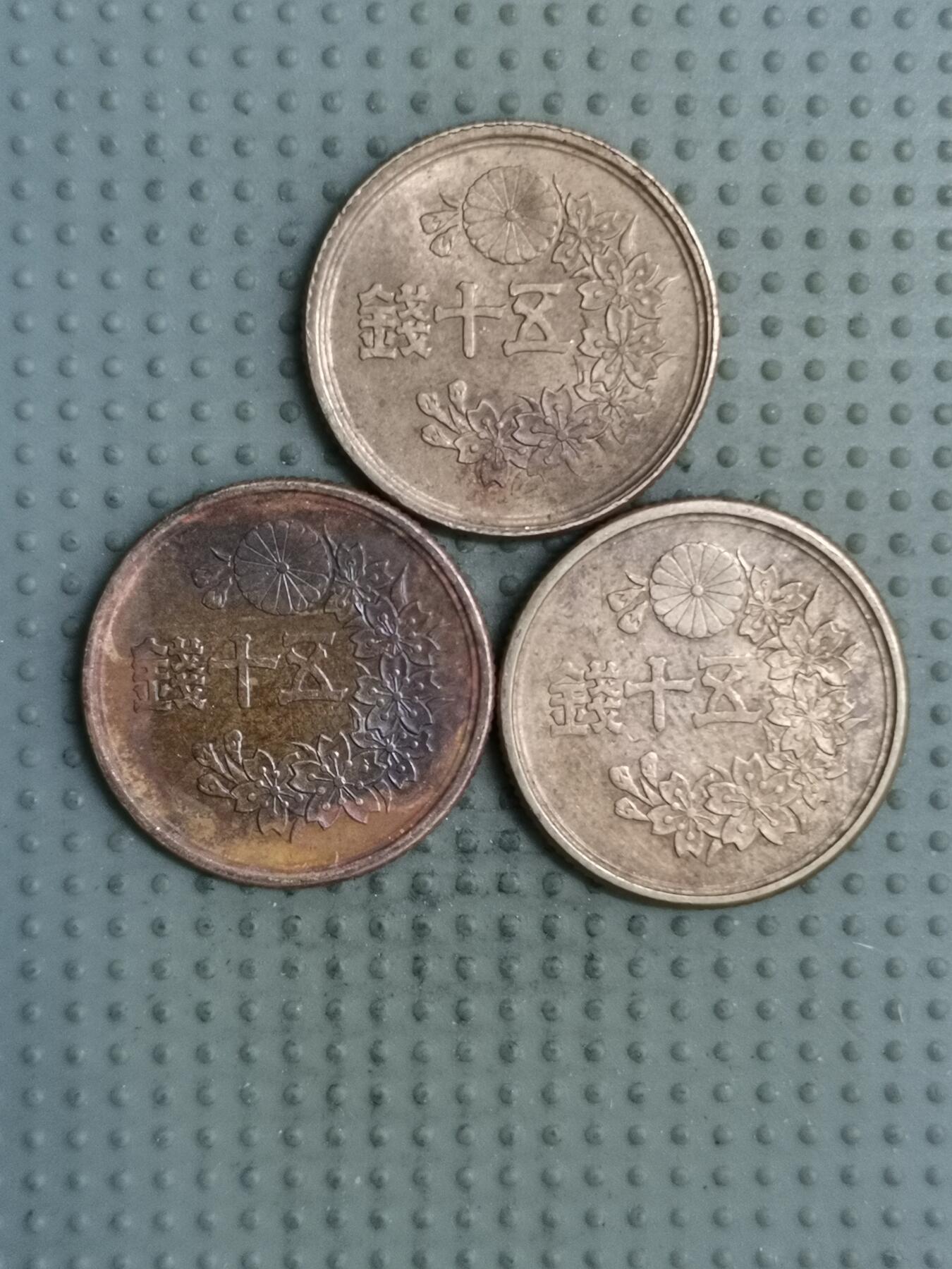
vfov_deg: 36.8
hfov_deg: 28.0
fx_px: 1907
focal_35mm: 52
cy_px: 634
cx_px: 476
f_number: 1.8
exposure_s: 1/30
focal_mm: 4.75
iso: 400
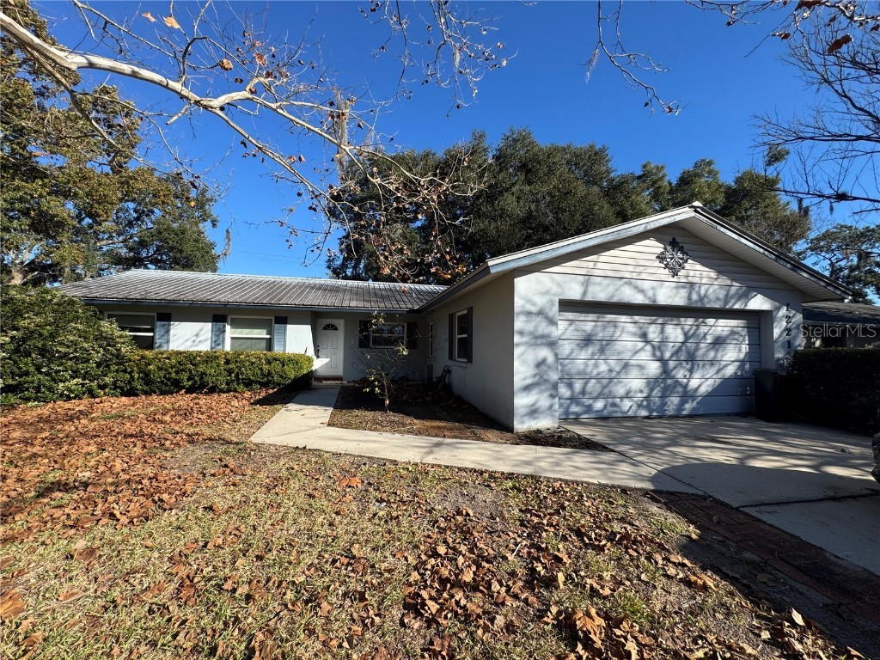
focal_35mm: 14
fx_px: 356
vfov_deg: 85.7
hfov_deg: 102.1
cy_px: 330
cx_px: 440
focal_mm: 2.22
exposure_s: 1/1299
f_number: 2.2
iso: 50
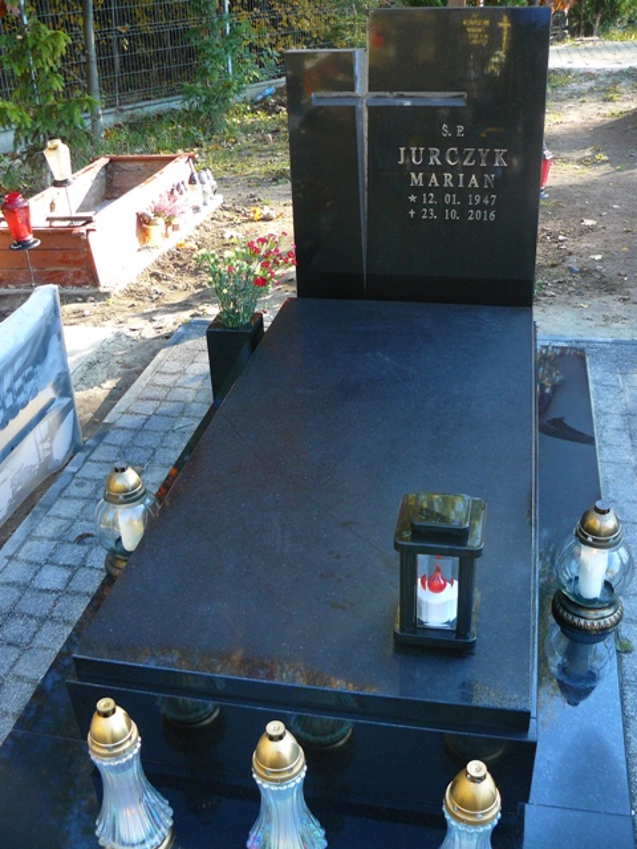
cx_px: 318
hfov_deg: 39.7
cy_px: 424
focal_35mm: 36
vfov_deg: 51.4
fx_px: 883
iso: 100
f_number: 2.8
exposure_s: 1/60
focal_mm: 6
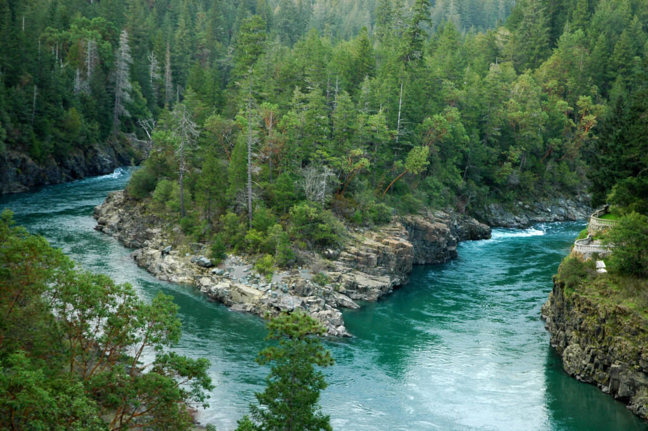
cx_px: 324
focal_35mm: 75
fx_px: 1349
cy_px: 216
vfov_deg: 18.2
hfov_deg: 27.0
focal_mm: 50
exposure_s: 1/50
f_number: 4.5
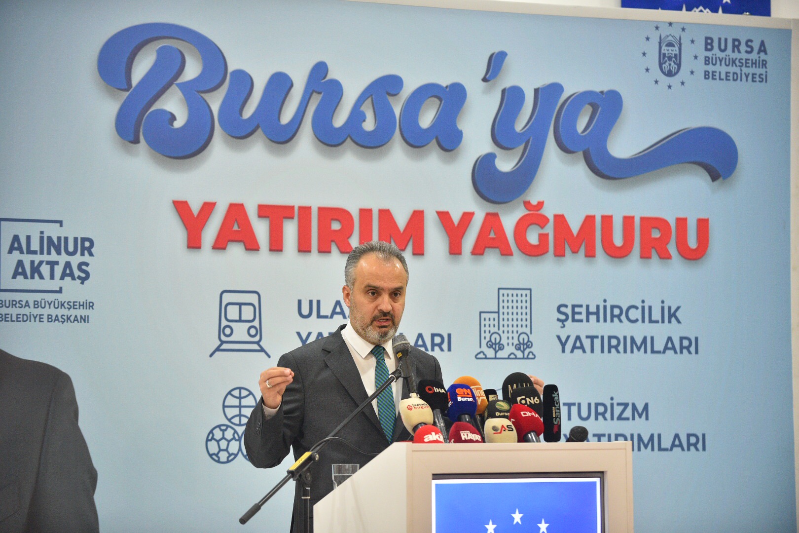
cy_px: 266
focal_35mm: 125
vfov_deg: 11.0
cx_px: 400
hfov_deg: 16.4
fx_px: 2774
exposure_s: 1/125
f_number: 3.2
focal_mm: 125
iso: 2000
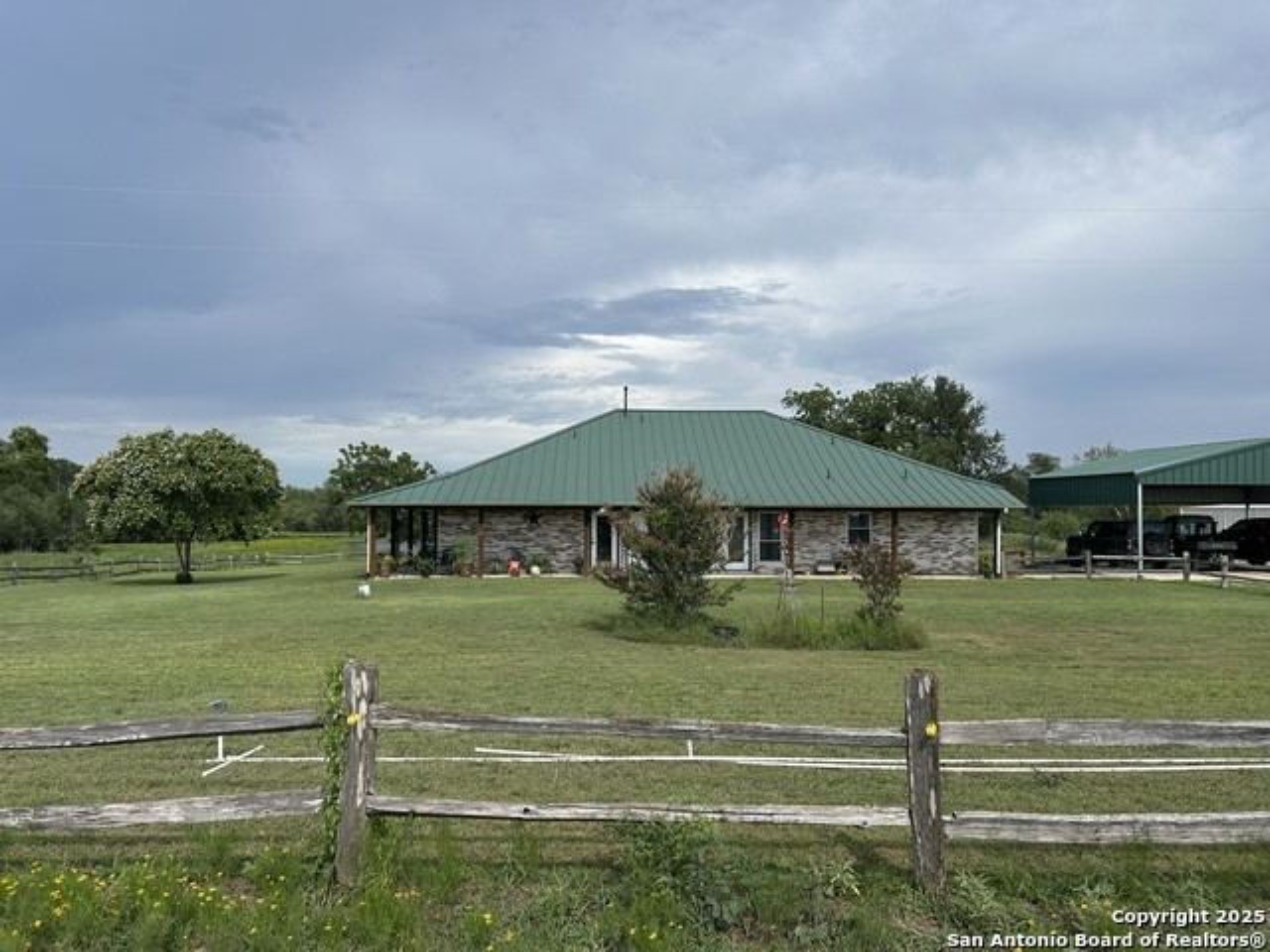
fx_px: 954
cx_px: 635
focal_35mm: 26
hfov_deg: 67.3
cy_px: 476
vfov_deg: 53.1
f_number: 1.5
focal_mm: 5.7
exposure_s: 1/3356
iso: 50
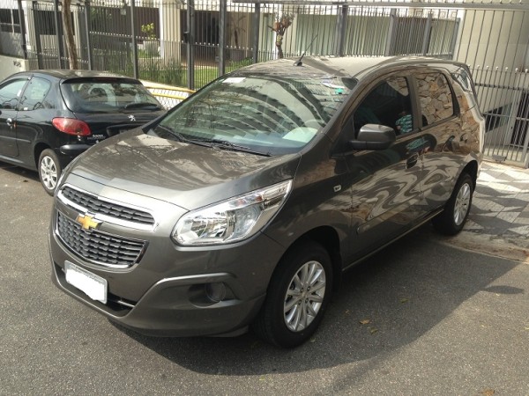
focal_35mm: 33
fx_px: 504
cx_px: 264
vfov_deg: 42.9
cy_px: 198
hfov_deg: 55.4
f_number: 2.4
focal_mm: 4.13
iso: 50
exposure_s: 1/713
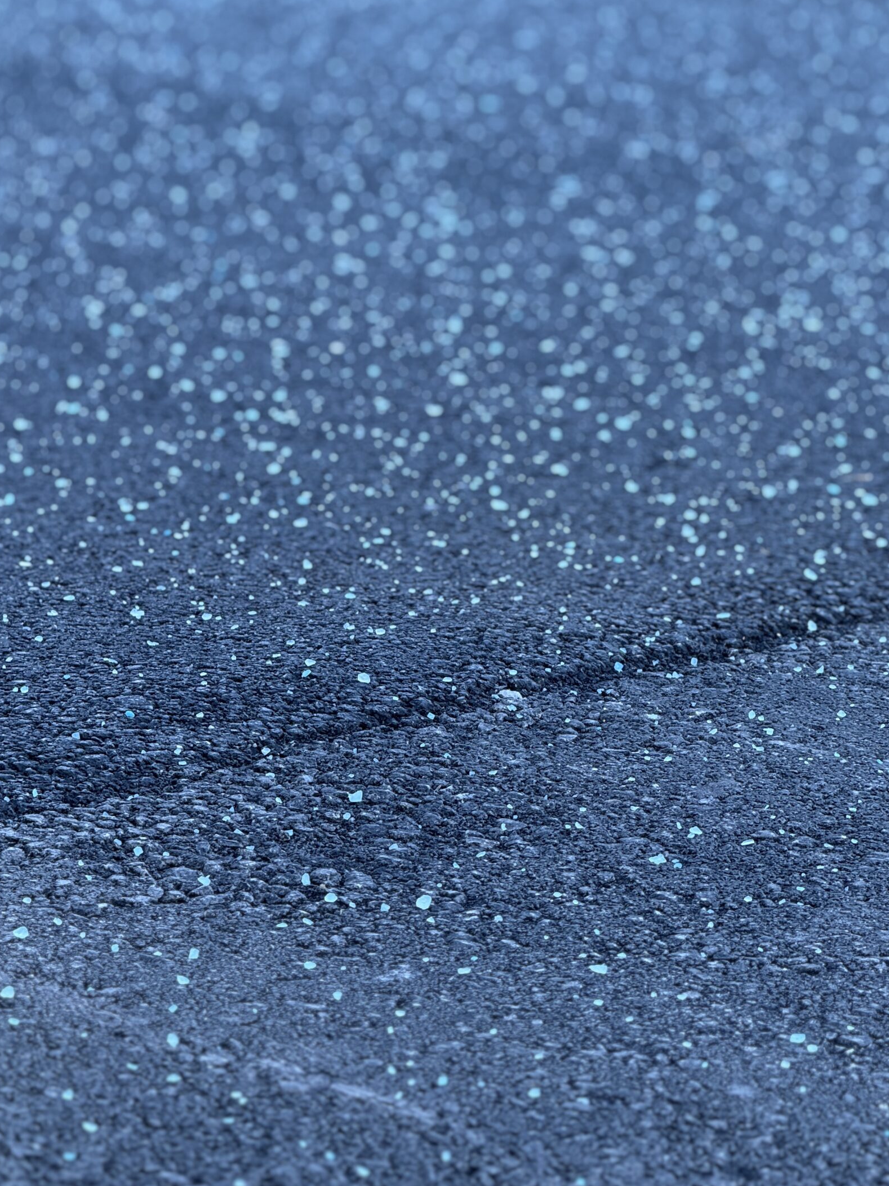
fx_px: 4999
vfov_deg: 13.5
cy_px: 539
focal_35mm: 146
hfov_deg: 10.2
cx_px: 464
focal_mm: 15.66
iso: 50
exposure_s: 1/148
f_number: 2.8
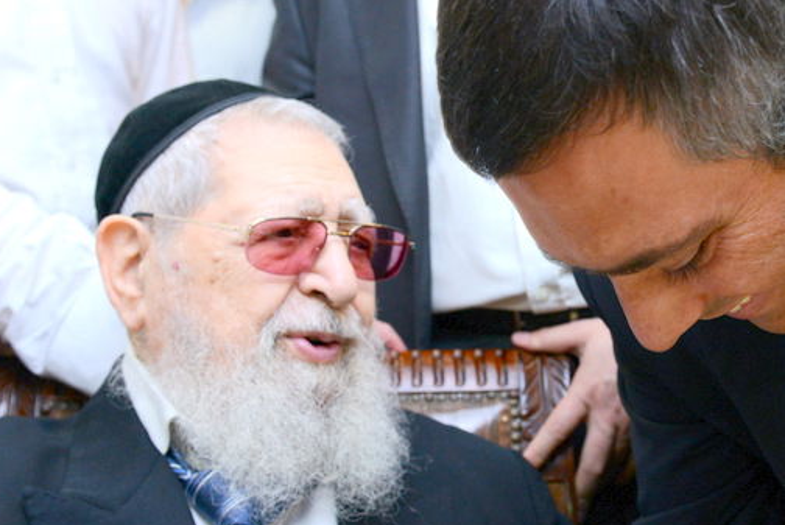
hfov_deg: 30.5
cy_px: 245
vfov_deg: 21.0
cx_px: 573
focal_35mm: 65
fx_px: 1419
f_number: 5.6
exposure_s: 1/80
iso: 1250
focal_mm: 32
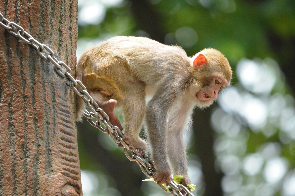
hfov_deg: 4.1
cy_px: 98
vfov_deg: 2.7
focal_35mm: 500
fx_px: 4095
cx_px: 148
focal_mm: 500
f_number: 6.3
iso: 1600
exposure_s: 1/800
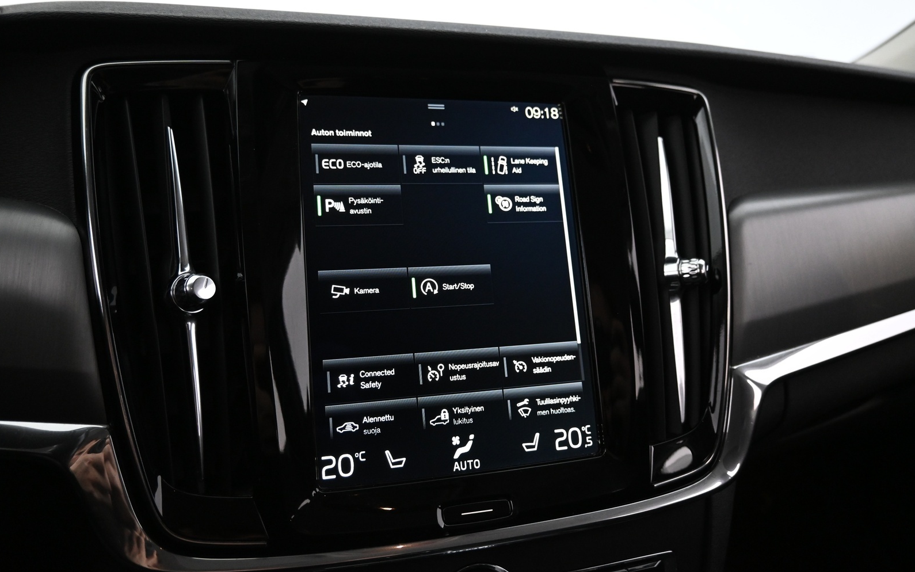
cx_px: 460
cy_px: 265
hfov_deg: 67.9
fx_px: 680
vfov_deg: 45.6
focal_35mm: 27
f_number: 3.5
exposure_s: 1/30
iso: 2200
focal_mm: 17.5
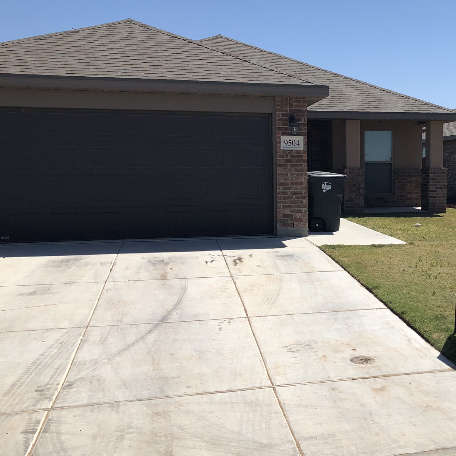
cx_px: 364
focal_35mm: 42
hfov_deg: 38.5
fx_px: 626
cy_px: 207
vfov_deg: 40.0
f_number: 1.8
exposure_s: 1/3247
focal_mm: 3.99
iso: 20
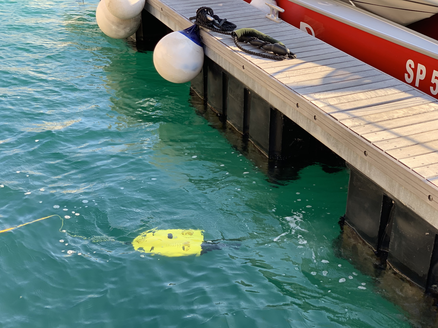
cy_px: 164
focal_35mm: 52
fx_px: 658
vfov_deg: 28.0
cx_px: 219
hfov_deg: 36.8
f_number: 2.4
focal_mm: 6
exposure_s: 1/134
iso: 16
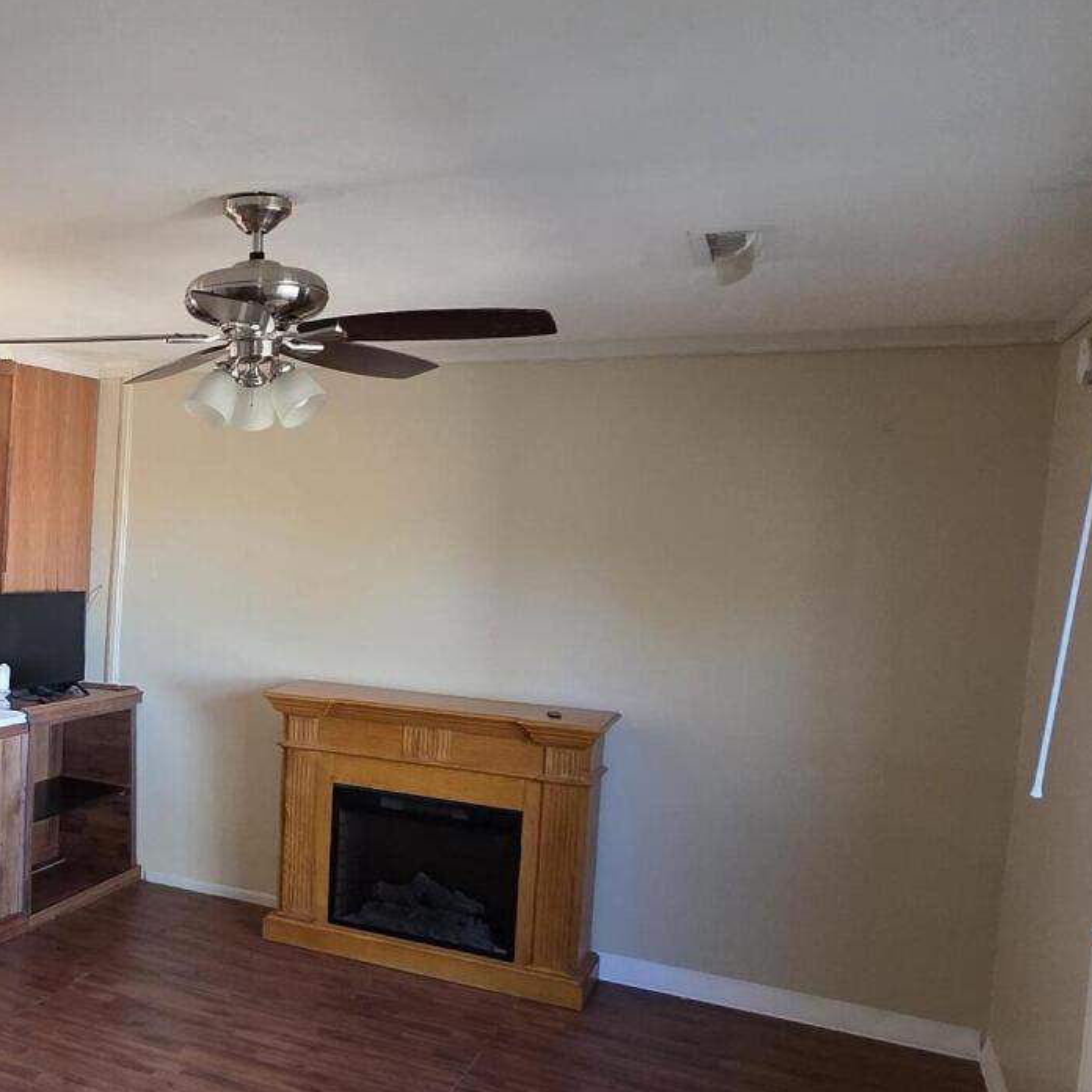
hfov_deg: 43.3
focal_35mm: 33
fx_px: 1178
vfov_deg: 49.6
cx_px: 19
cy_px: 632
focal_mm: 2.2
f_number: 1.9
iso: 320
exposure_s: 1/60
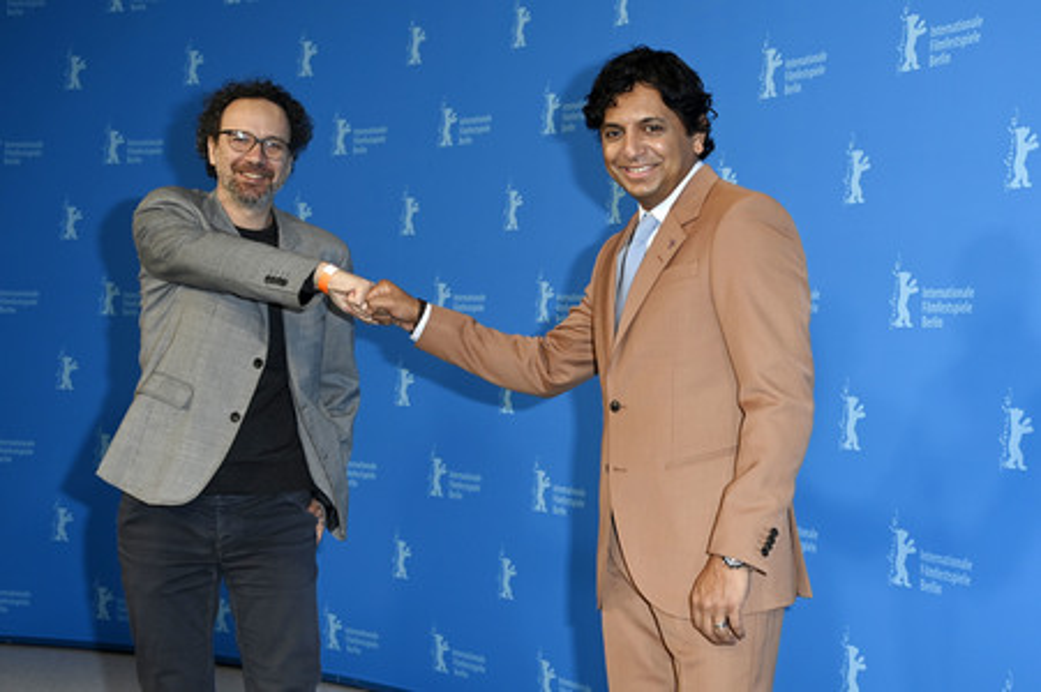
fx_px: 1503
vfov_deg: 26.0
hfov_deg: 38.2
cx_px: 520
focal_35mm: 52
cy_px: 346
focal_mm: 52
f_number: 5.6
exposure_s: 1/250
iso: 1250
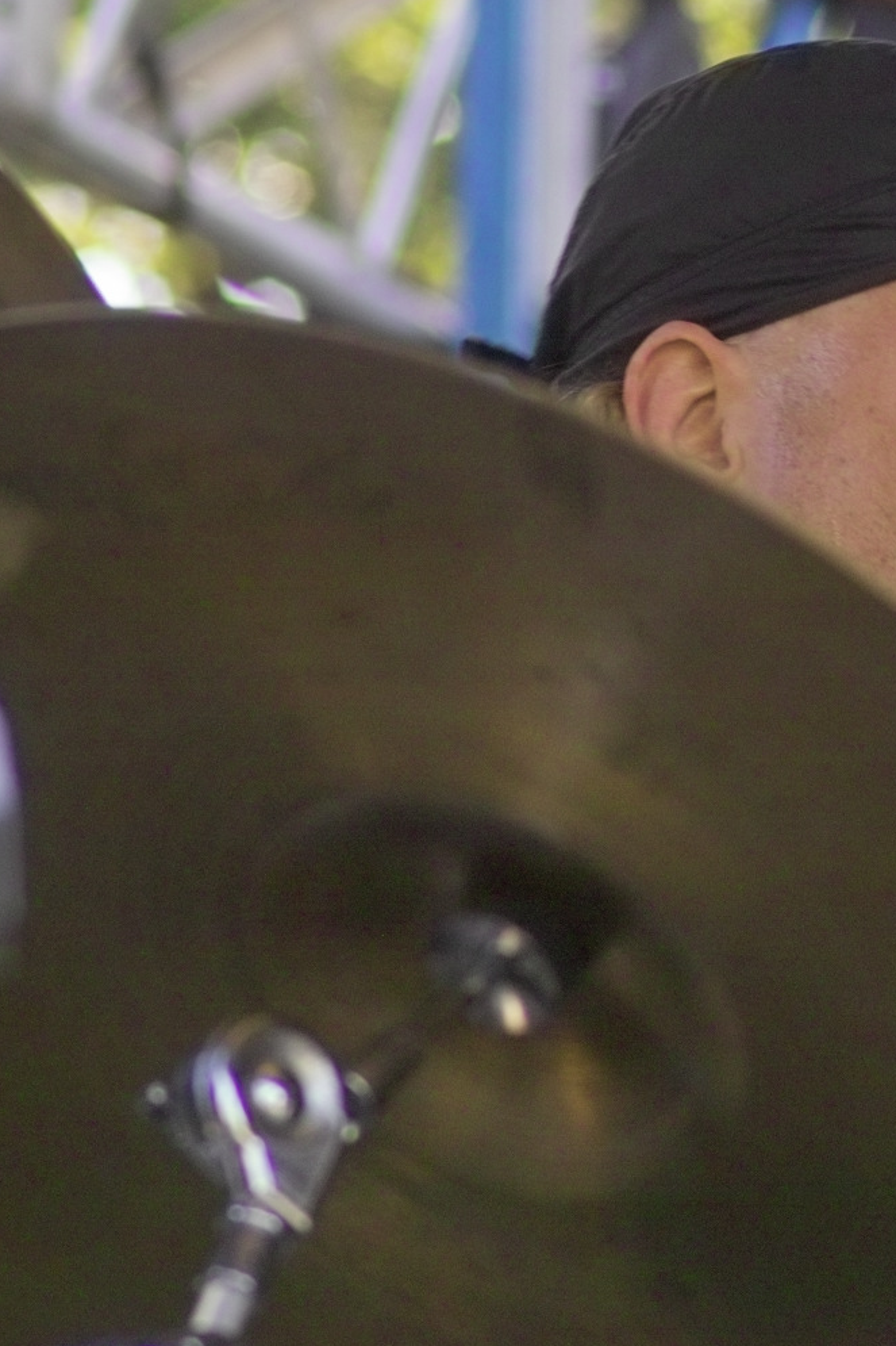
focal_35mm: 408
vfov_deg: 5.1
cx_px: 1041
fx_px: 15236
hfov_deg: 3.4
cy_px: 555
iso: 200
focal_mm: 105
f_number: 3.5
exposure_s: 1/125
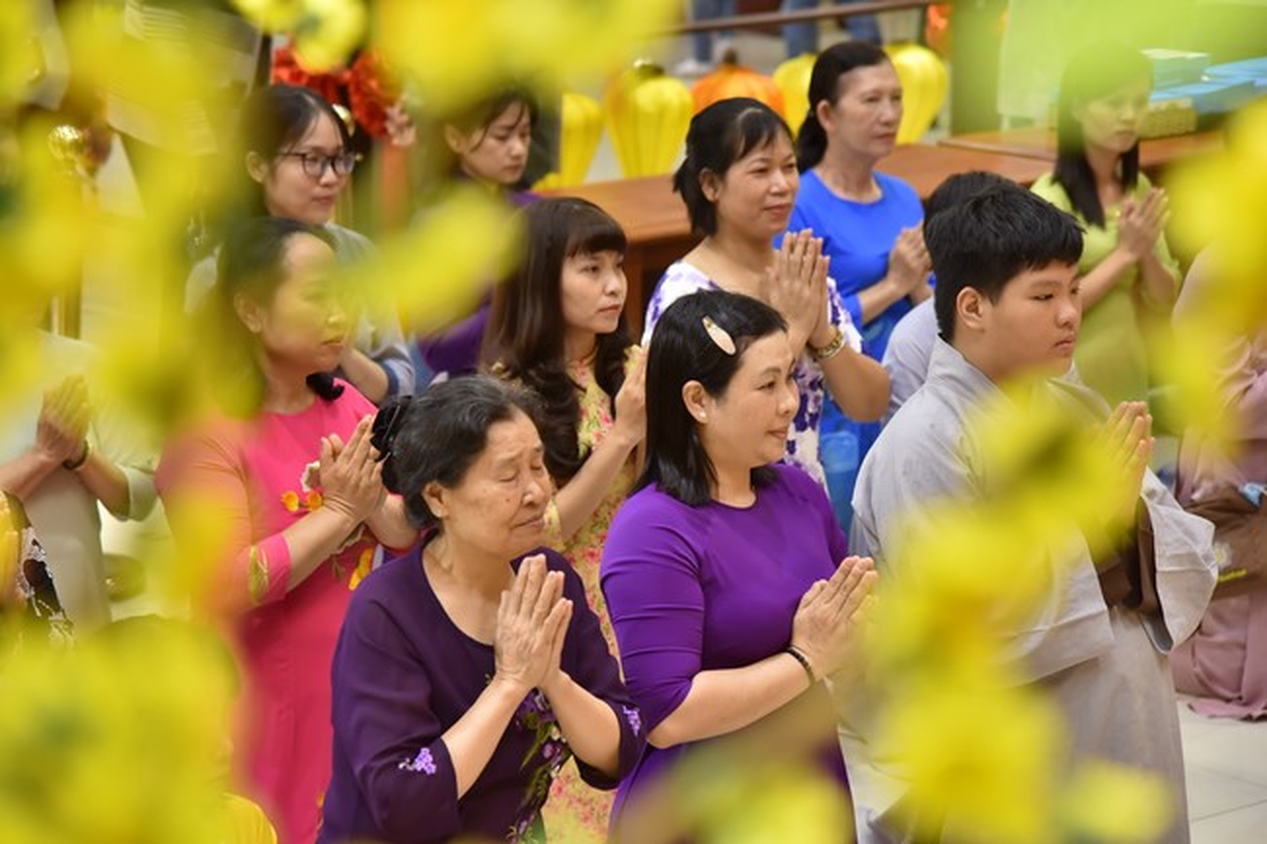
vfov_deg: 11.4
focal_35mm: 120
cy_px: 422
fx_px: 4222
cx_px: 634
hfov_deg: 17.1
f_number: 5
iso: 1000
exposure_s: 1/100
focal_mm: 120
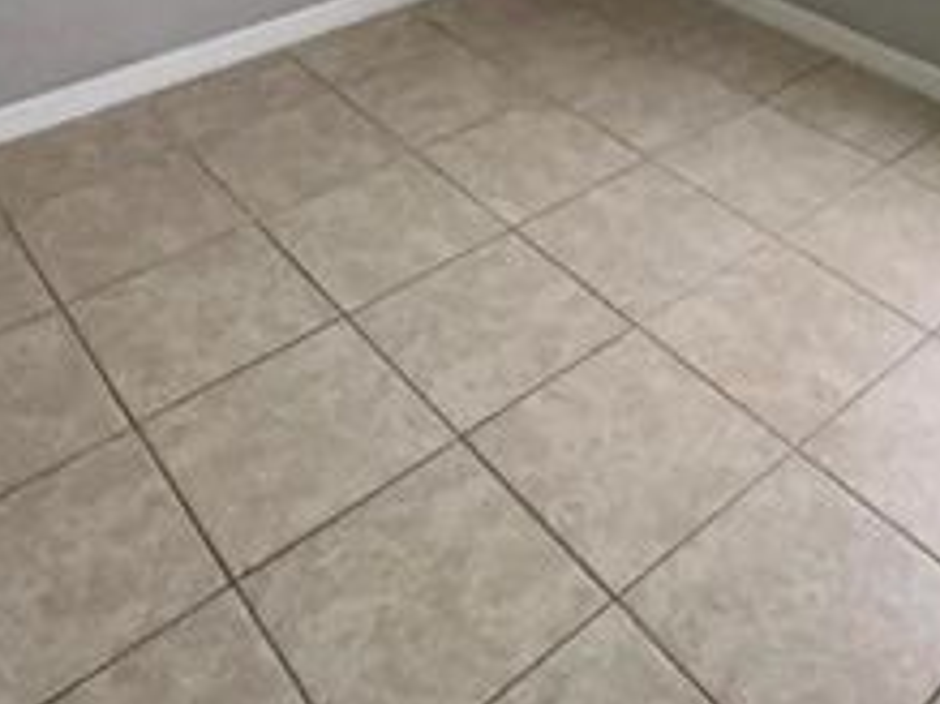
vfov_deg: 24.8
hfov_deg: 41.4
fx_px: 1221
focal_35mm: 45
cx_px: 646
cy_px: -352
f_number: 2.2
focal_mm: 2.22
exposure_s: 1/180
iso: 400
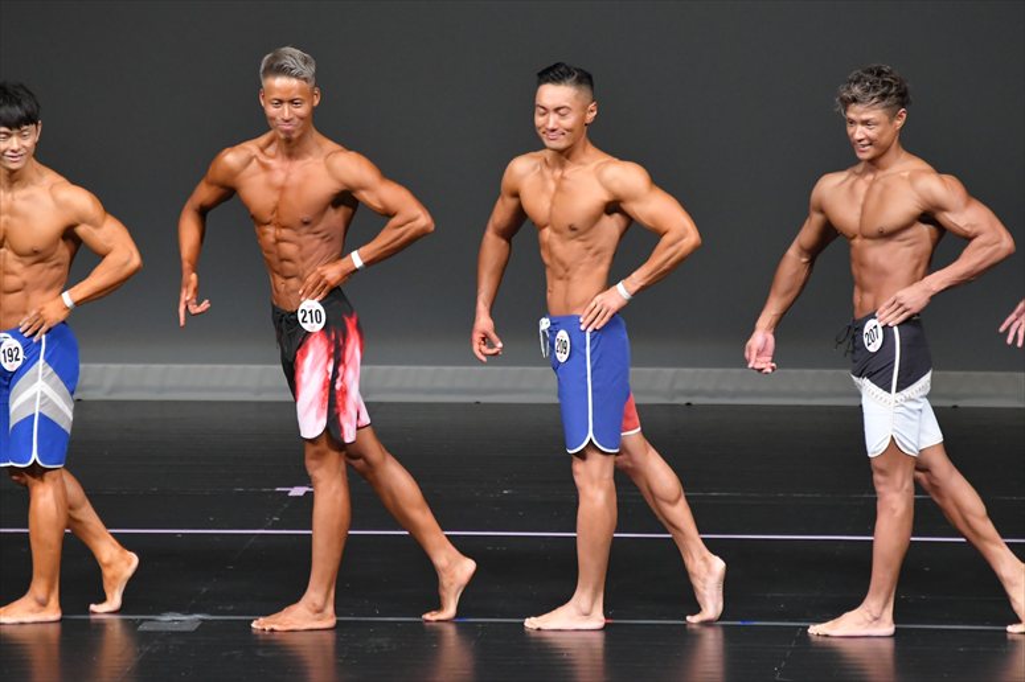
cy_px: 341
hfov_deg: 6.5
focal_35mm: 315
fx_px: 8964
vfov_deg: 4.4
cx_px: 512
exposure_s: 1/400
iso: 4000
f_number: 5.6
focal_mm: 210
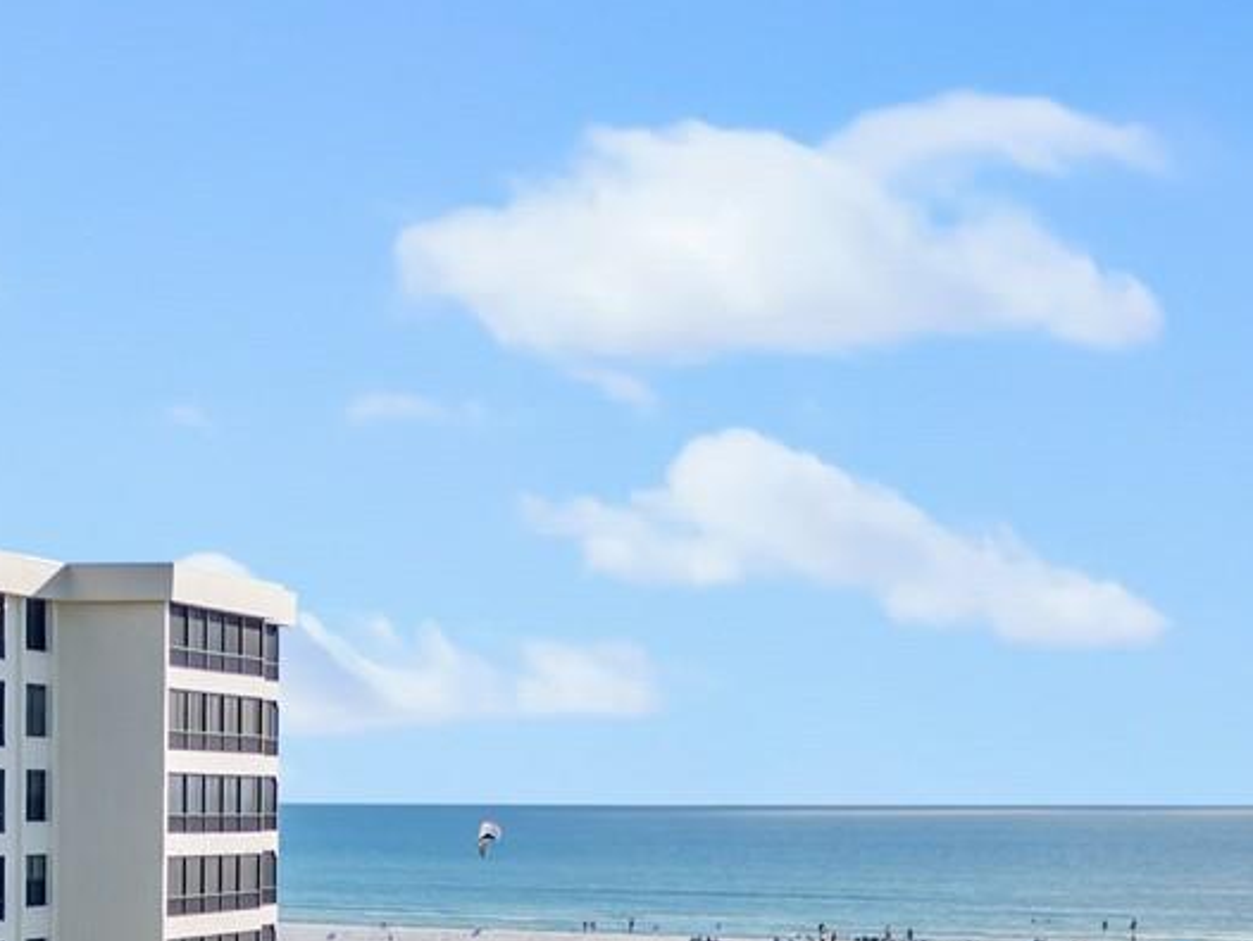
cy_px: 1341
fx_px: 2644
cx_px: 555
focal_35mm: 73
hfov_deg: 26.6
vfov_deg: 18.3
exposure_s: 1/3200
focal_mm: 6.72
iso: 110
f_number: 1.7
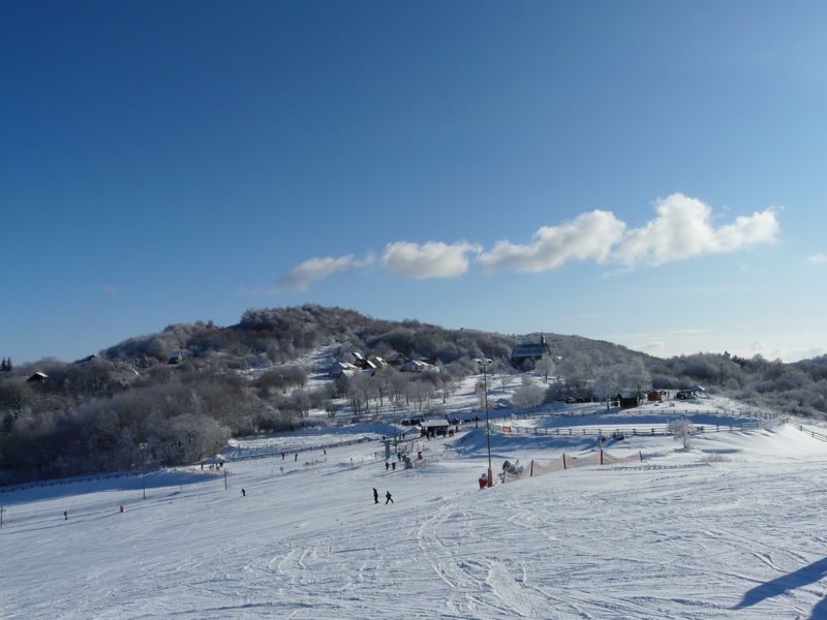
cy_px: 310
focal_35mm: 29
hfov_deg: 61.7
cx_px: 414
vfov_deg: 48.2
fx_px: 693
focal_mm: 4.8
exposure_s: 1/640
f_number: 8
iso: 100
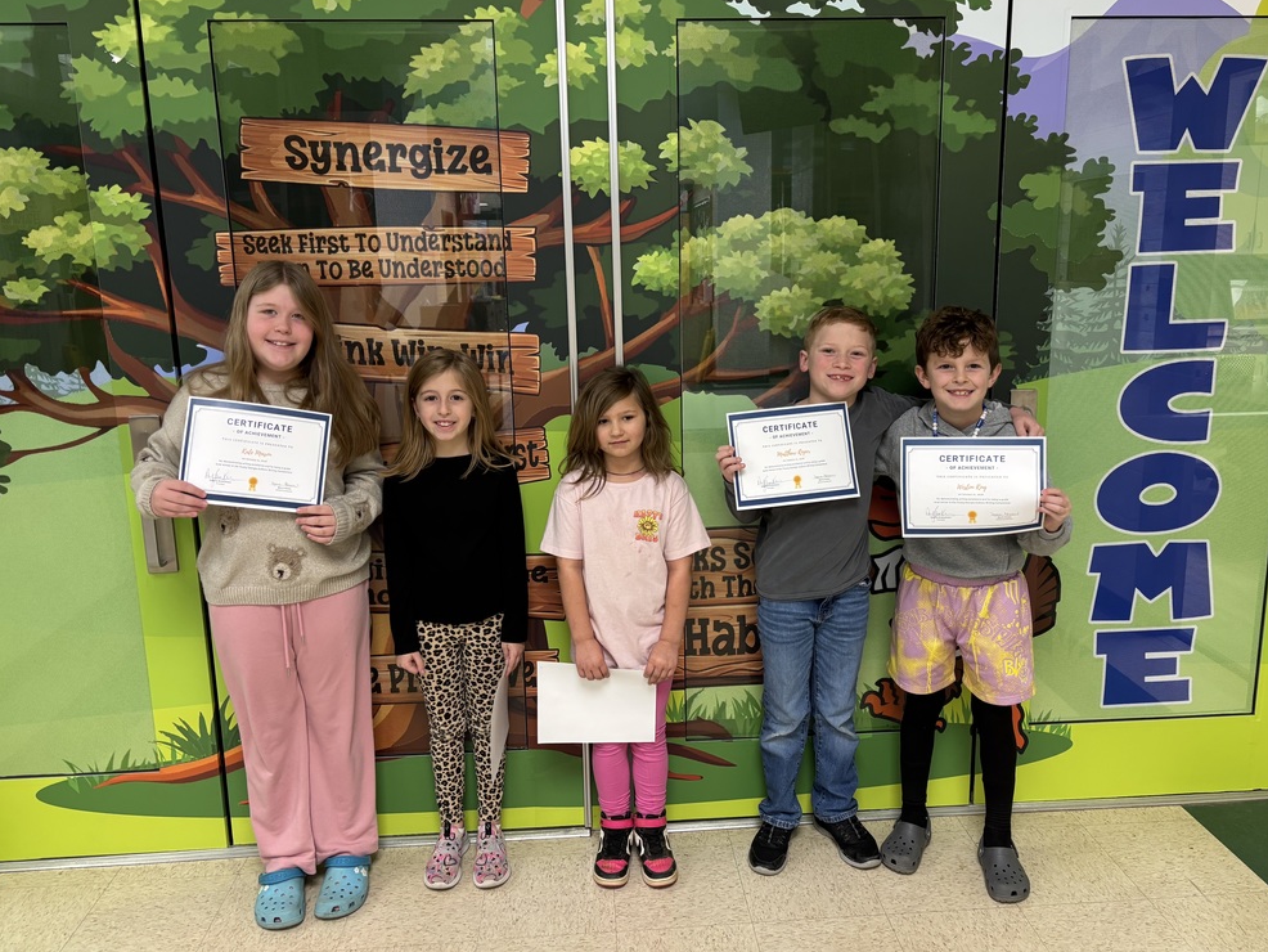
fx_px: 989
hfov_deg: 65.3
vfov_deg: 51.4
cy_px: 464
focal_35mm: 27
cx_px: 648
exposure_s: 1/60
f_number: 1.6
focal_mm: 5.96
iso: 160
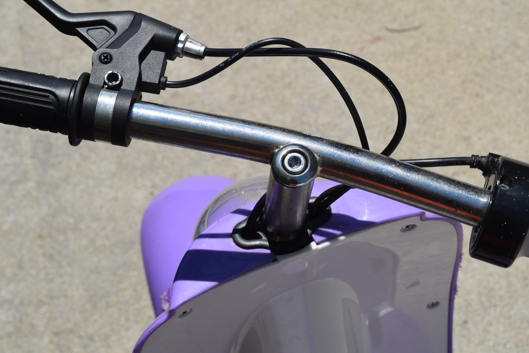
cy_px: 176
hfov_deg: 24.6
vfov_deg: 16.6
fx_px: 1213
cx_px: 264
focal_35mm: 82
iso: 200
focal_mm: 55
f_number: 11
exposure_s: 1/500
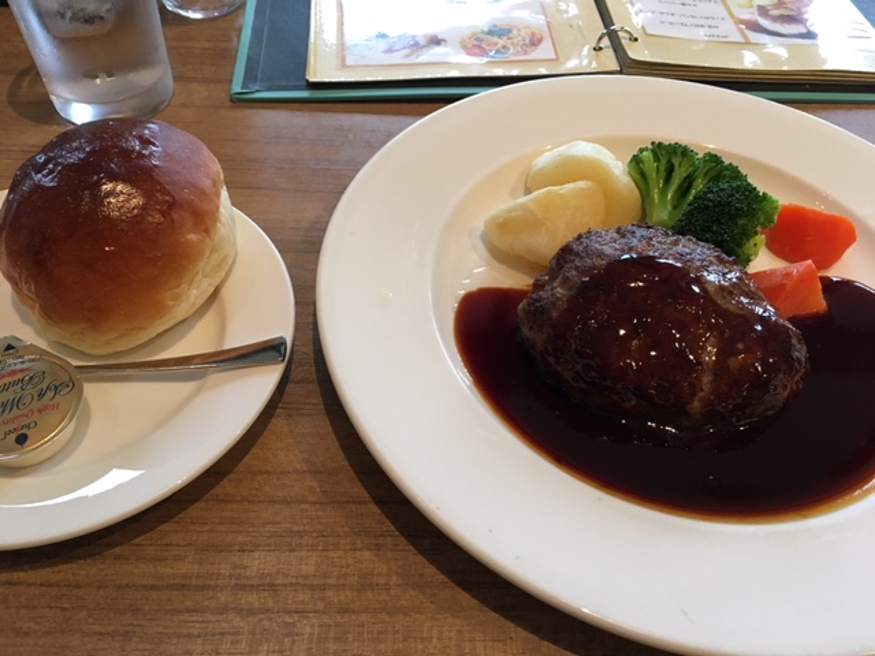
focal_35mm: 29
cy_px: 328
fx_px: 733
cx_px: 438
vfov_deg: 48.2
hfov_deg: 61.7
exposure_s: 1/30
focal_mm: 4.15
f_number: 2.2
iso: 125
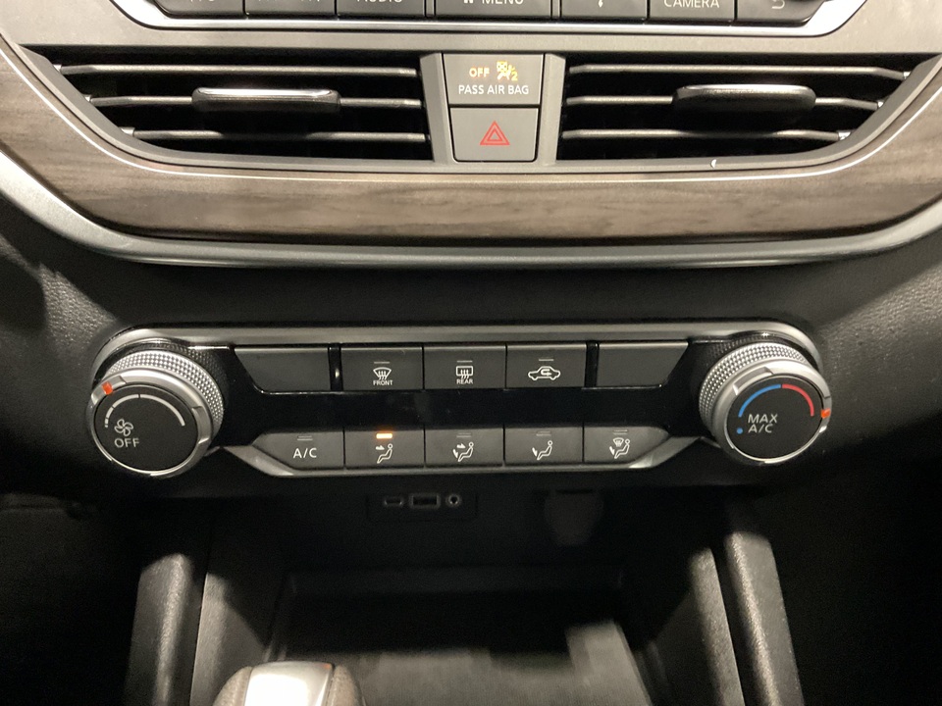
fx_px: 789
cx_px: 471
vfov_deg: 48.2
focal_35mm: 29
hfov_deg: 61.7
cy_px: 353
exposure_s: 1/25
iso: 500
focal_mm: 3
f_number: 1.8
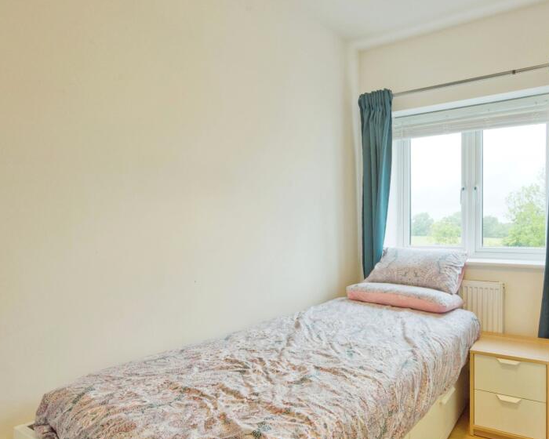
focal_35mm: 22
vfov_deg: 63.1
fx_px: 357
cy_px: 217
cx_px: 370
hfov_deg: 72.6
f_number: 9
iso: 400
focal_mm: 16
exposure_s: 1/50
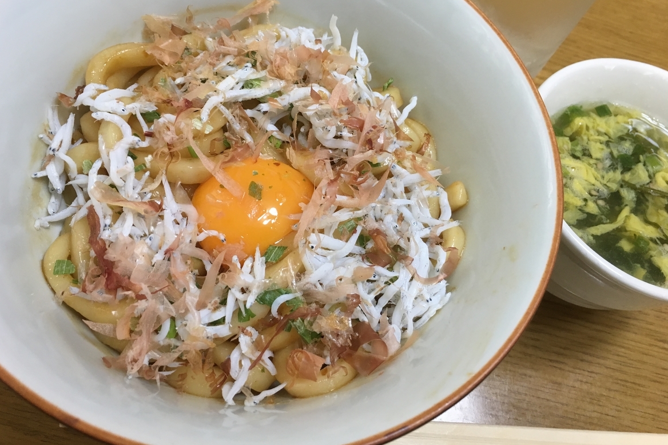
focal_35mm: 31
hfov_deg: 60.3
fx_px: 575
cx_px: 328
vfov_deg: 42.2
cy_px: 190
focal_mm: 4.15
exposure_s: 1/33
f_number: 2.2
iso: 125
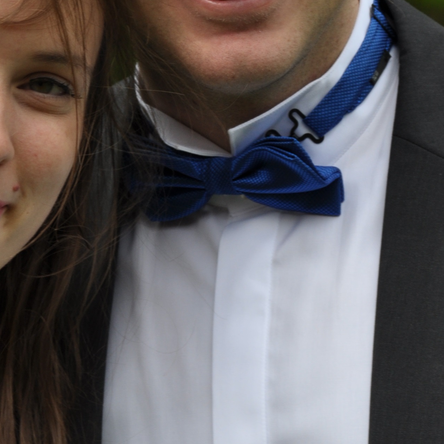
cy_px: 83
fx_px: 7502
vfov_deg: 3.4
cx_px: 211
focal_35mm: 517
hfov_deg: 3.4
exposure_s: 1/250
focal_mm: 120
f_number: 8
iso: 200
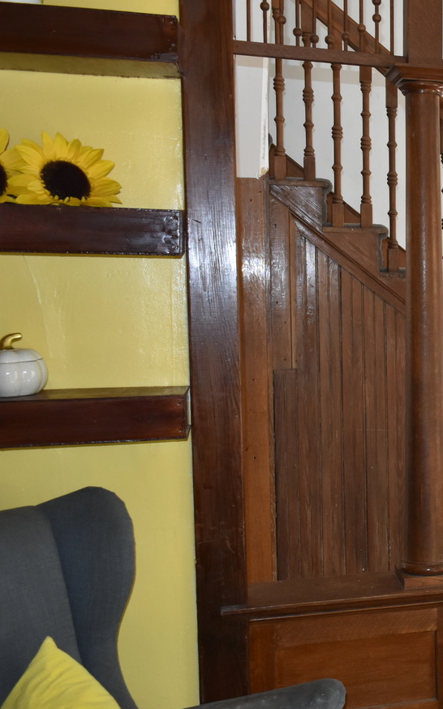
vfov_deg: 39.6
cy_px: 341
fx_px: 985
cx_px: 574
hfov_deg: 22.7
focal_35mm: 51
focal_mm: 18
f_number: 4.5
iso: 800
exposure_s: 1/200
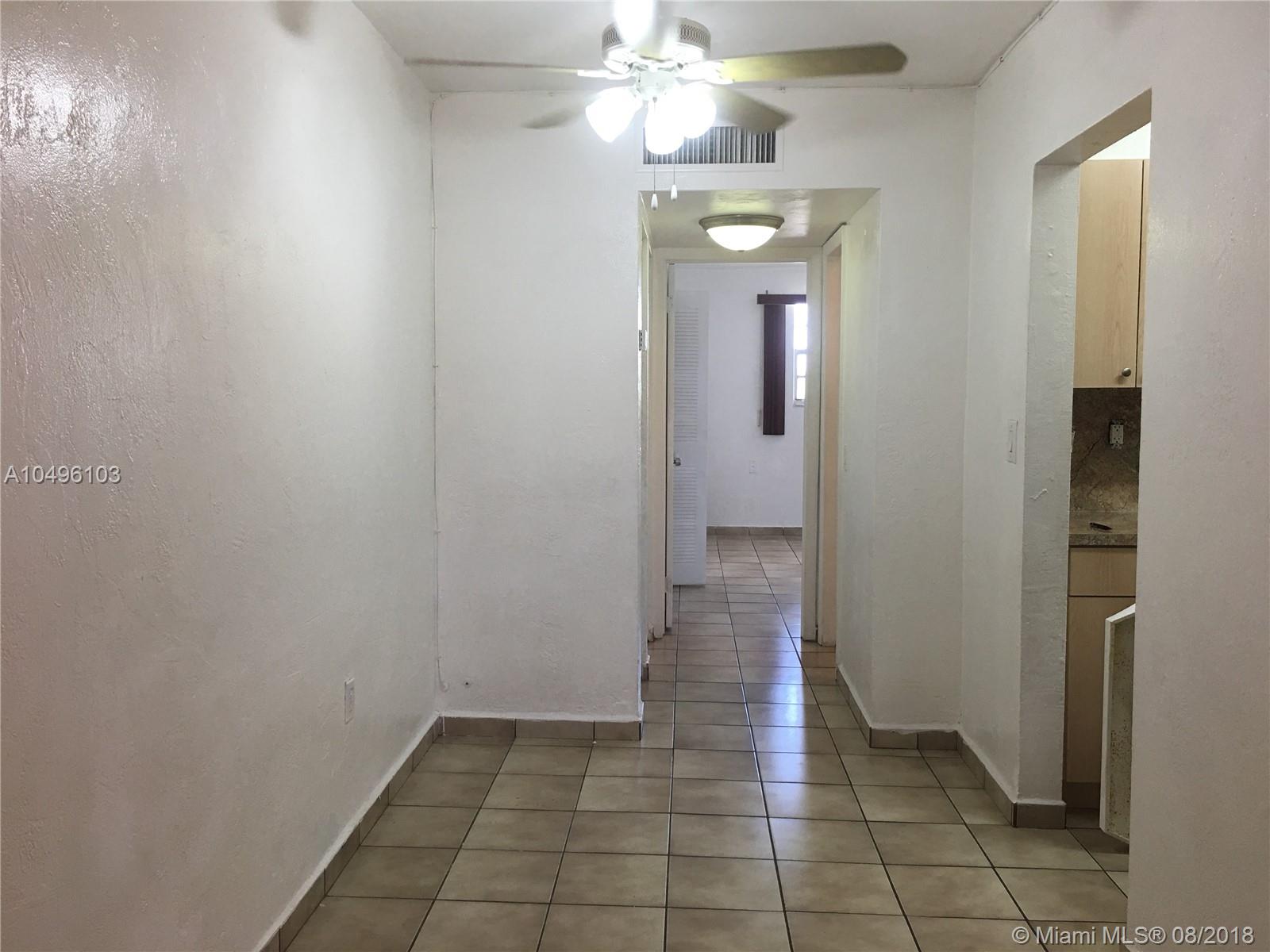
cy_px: 476
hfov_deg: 61.7
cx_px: 635
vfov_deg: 48.2
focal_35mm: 29
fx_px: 1064
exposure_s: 1/30
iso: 32
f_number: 2.2
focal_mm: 4.15
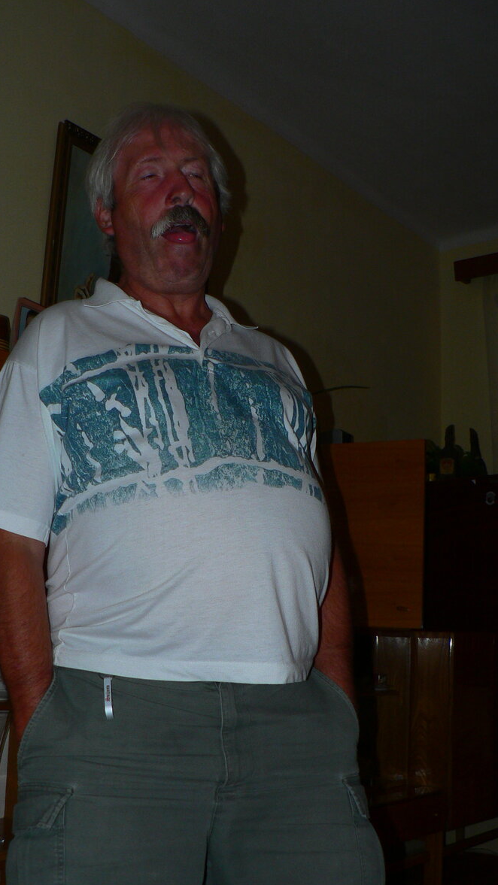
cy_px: 450
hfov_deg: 29.5
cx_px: 175
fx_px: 939
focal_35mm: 40
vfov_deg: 50.5
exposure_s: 1/60
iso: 80
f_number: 2.8
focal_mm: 6
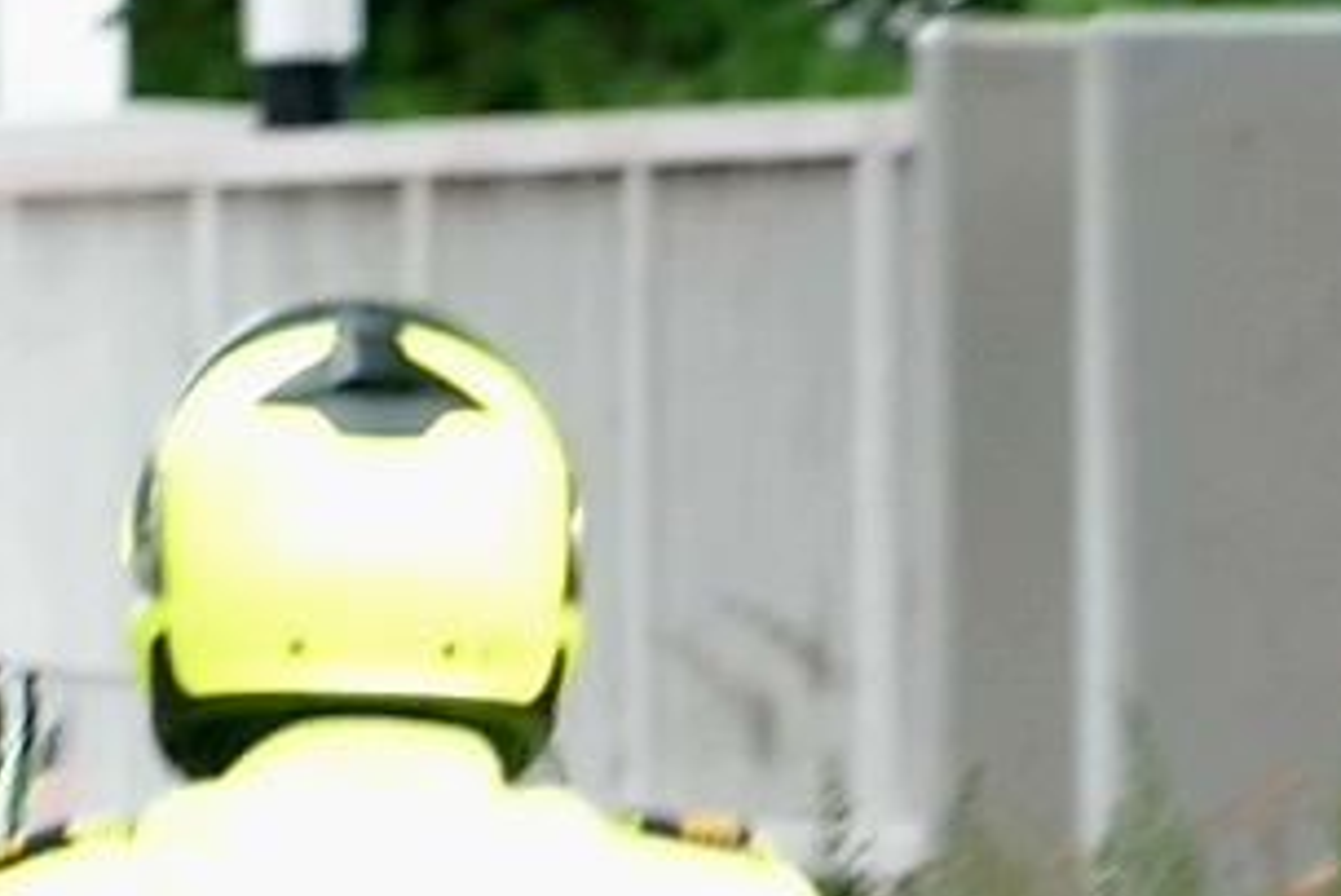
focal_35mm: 2434
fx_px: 90705
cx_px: 31
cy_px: 490
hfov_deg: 0.8
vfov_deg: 0.6
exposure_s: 1/250
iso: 640
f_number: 4
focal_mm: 167.98
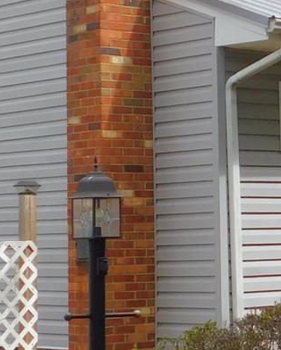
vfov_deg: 12.6
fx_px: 1589
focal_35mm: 153
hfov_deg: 9.7
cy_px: 155
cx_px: 447
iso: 125
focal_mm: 5.3
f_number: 3.2
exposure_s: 1/640
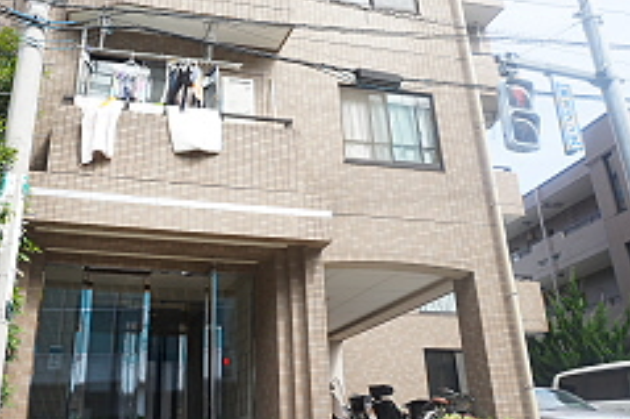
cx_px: 228
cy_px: 67
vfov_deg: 30.8
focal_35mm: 42
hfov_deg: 45.9
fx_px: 734
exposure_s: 1/80
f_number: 6.3
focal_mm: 16
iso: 100
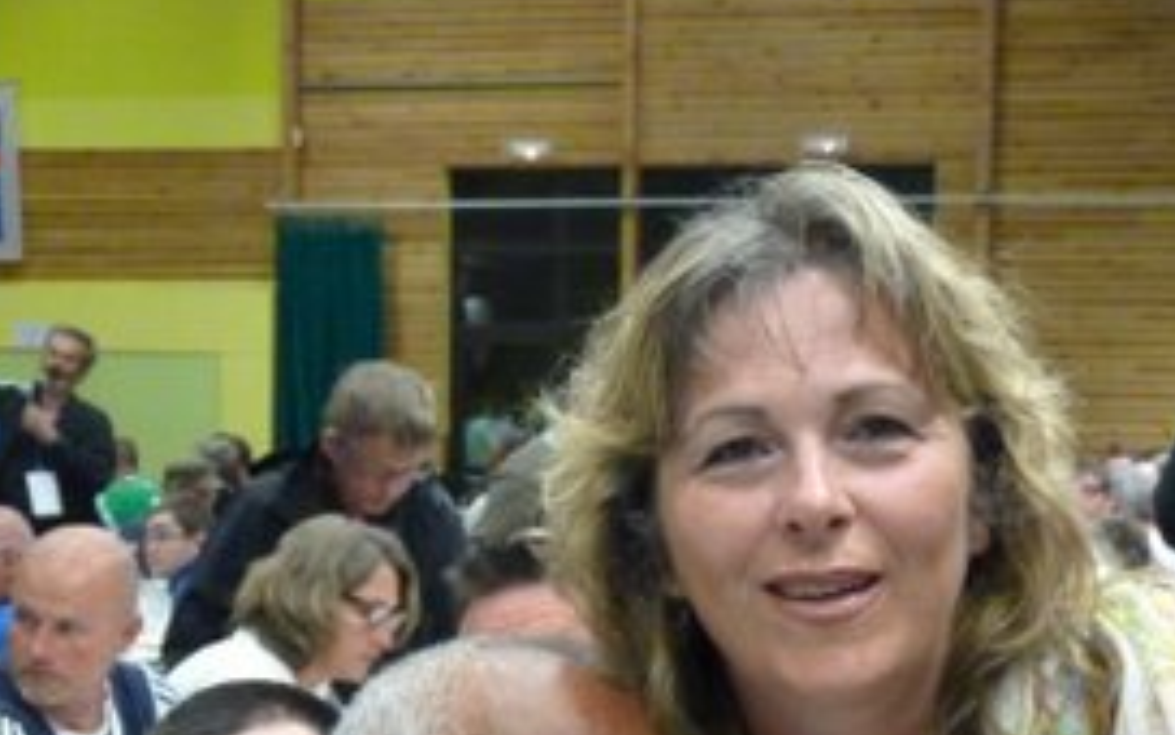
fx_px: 2754
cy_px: 752
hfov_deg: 24.1
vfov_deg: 14.9
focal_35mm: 86
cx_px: 644
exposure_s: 1/50
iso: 800
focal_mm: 8.2
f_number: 3.2
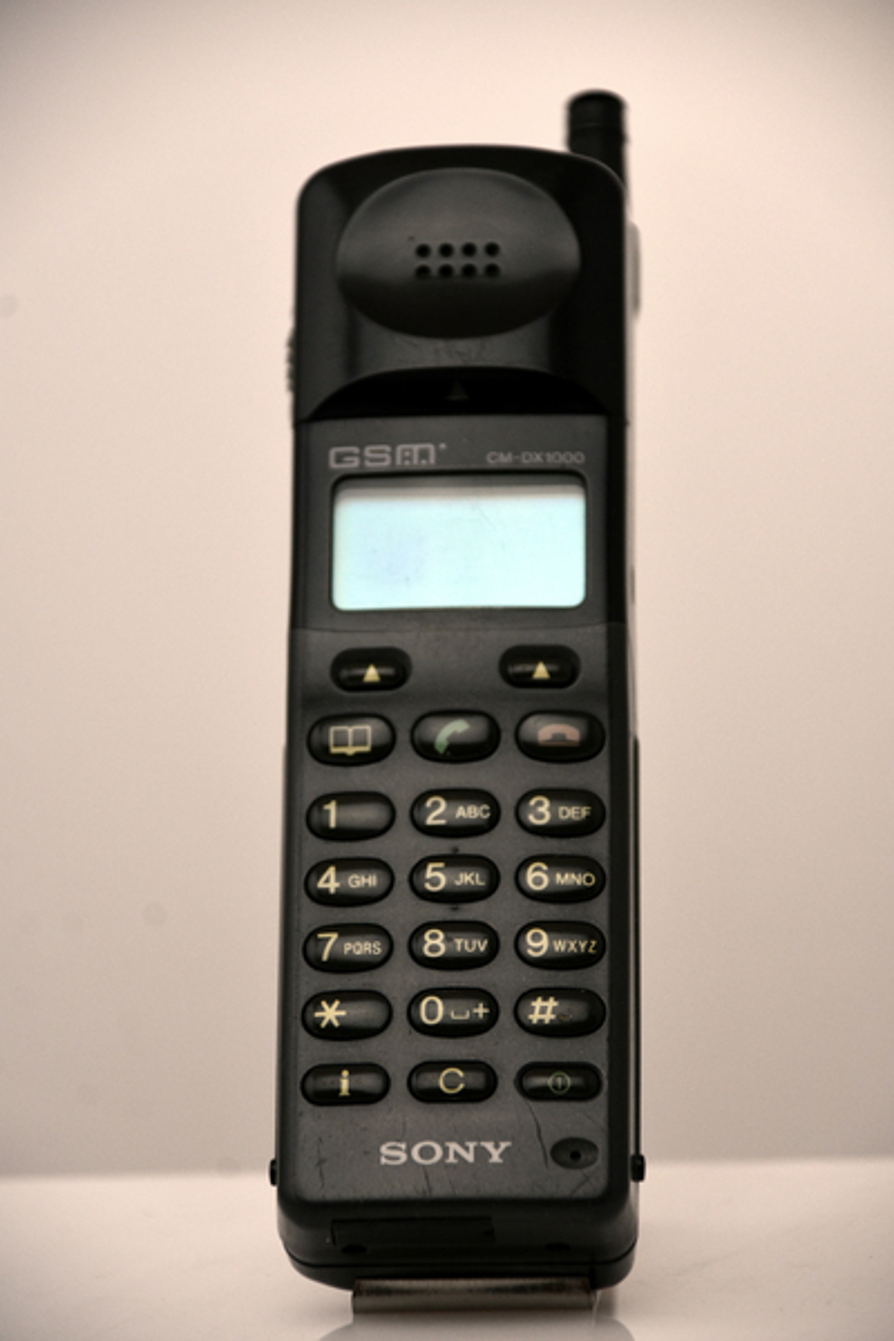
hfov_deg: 6.8
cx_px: 447
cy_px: 670
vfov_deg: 10.2
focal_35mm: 202
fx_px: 7543
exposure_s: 1/400
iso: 800
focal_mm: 135
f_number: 5.6
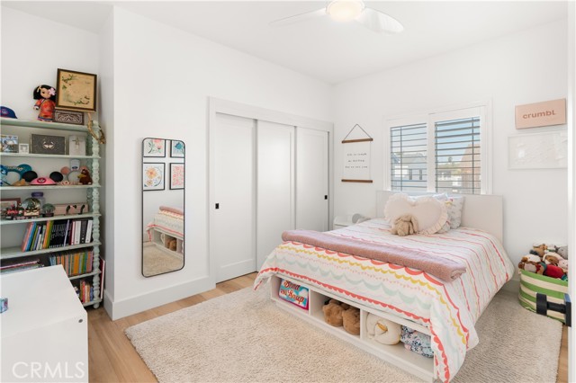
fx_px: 272
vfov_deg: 70.4
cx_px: 288
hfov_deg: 93.3
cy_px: 192
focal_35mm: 17
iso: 640
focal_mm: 17
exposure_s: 1/6
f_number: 9
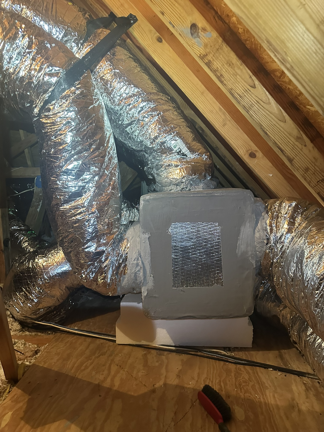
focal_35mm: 24
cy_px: 216
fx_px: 300
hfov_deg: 56.8
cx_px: 162
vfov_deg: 71.6
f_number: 1.78
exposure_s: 1/60
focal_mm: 6.86
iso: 800
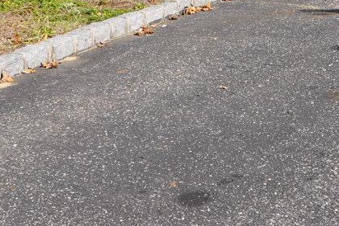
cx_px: 267
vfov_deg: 11.6
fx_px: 1035
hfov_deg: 18.4
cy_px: -173
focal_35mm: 110
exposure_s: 1/125
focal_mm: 28
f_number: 9
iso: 80
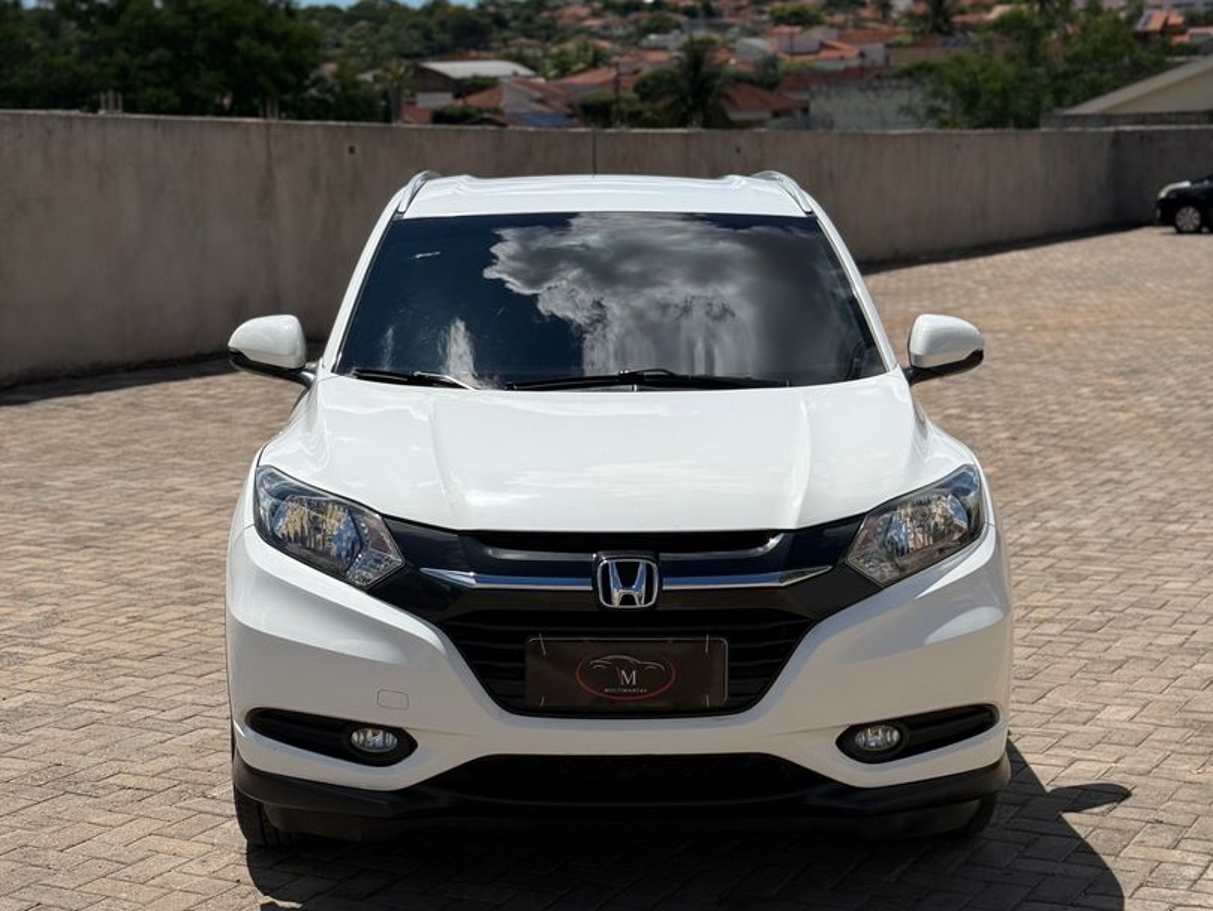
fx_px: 1682
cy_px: 456
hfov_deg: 39.6
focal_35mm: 48
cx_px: 606
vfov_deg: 30.3
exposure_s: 1/11364
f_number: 1.78
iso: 50
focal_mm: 6.76
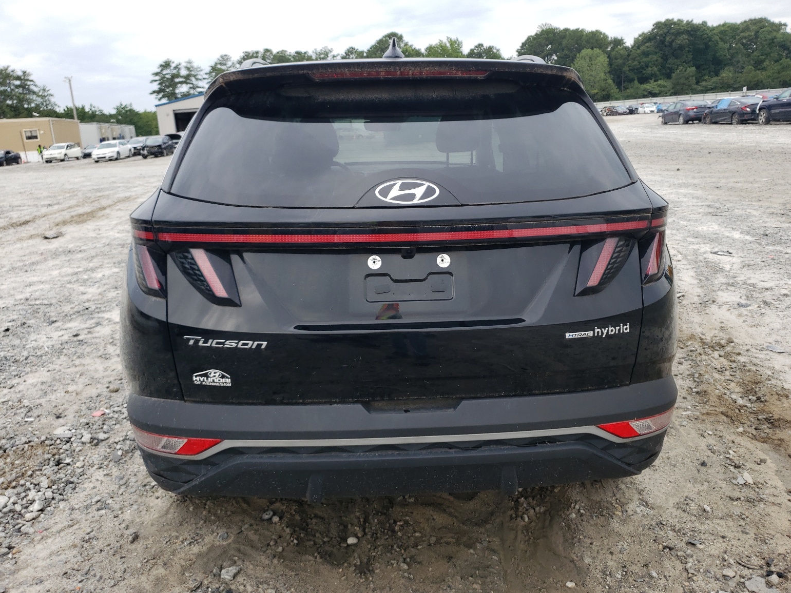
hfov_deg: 65.3
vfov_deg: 51.3
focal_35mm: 27
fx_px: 617
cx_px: 407
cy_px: 286
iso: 50
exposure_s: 1/588
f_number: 1.5
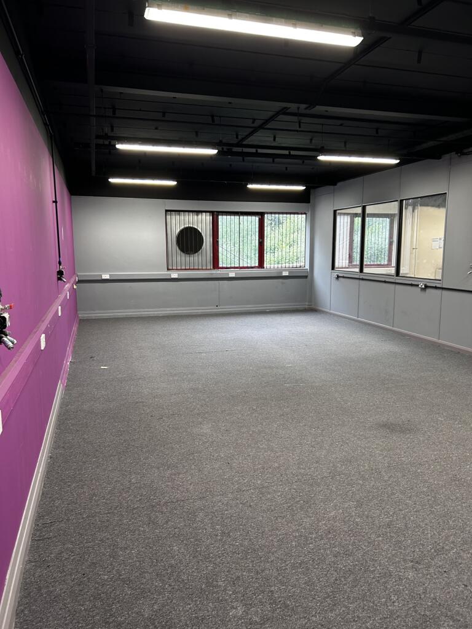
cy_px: 314
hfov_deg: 53.1
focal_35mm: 26
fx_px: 473
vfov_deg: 67.3
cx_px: 236
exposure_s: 1/50
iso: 100
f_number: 1.5
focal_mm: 5.7
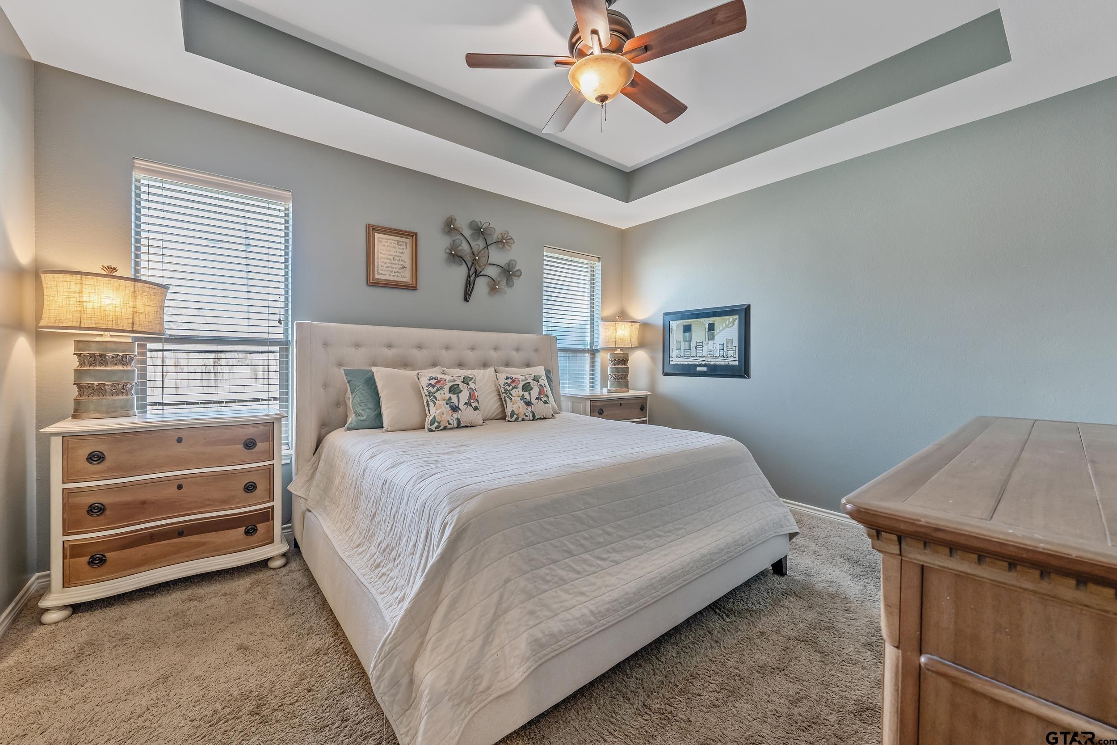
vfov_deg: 81.2
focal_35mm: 14
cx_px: 558
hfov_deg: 104.3
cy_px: 372
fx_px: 434
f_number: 8
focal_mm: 14
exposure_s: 1/6
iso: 800
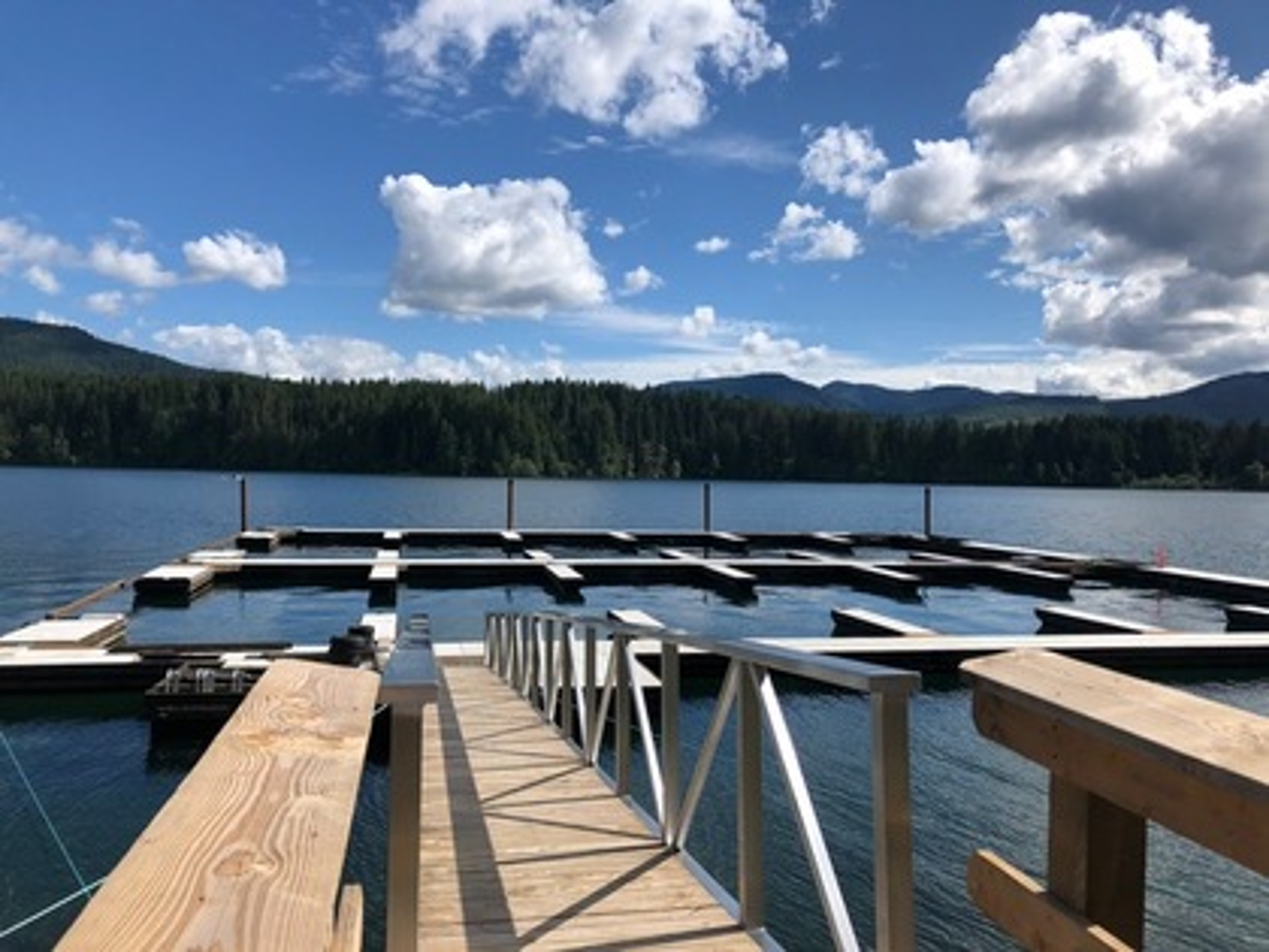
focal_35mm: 28
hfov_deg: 63.4
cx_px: 634
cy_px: 476
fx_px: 1026
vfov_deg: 49.7
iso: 25
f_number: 1.8
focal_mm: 3.99
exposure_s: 1/3436
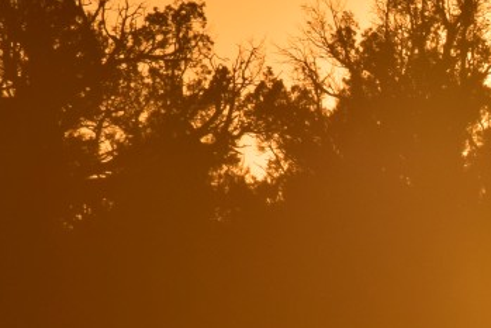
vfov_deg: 1.2
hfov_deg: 1.8
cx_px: 719
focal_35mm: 1161
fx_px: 15840
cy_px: 146
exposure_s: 1/1600
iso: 200
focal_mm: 200
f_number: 14
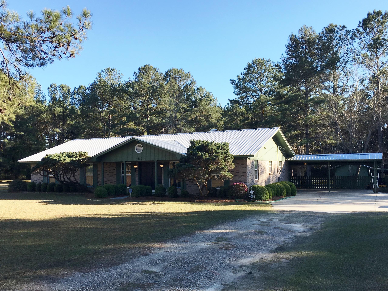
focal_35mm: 34
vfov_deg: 41.8
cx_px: 179
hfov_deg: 53.9
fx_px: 381
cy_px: 156
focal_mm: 4.15
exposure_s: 1/668
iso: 25
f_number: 2.2
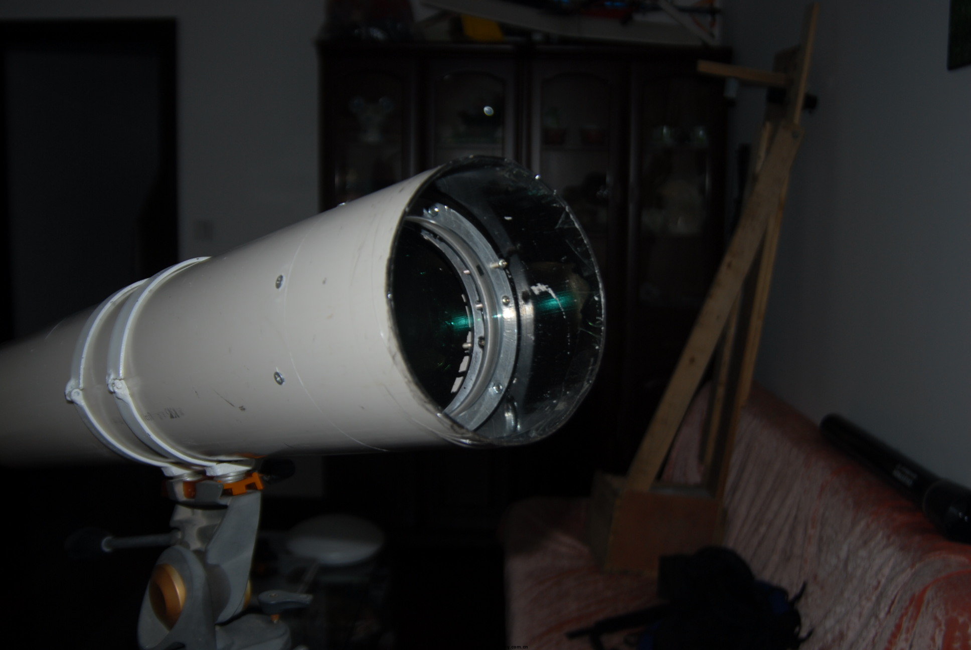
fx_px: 972
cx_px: 486
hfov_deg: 53.1
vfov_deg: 37.0
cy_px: 325
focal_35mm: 36
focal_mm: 24
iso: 100
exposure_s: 1/60
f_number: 3.5
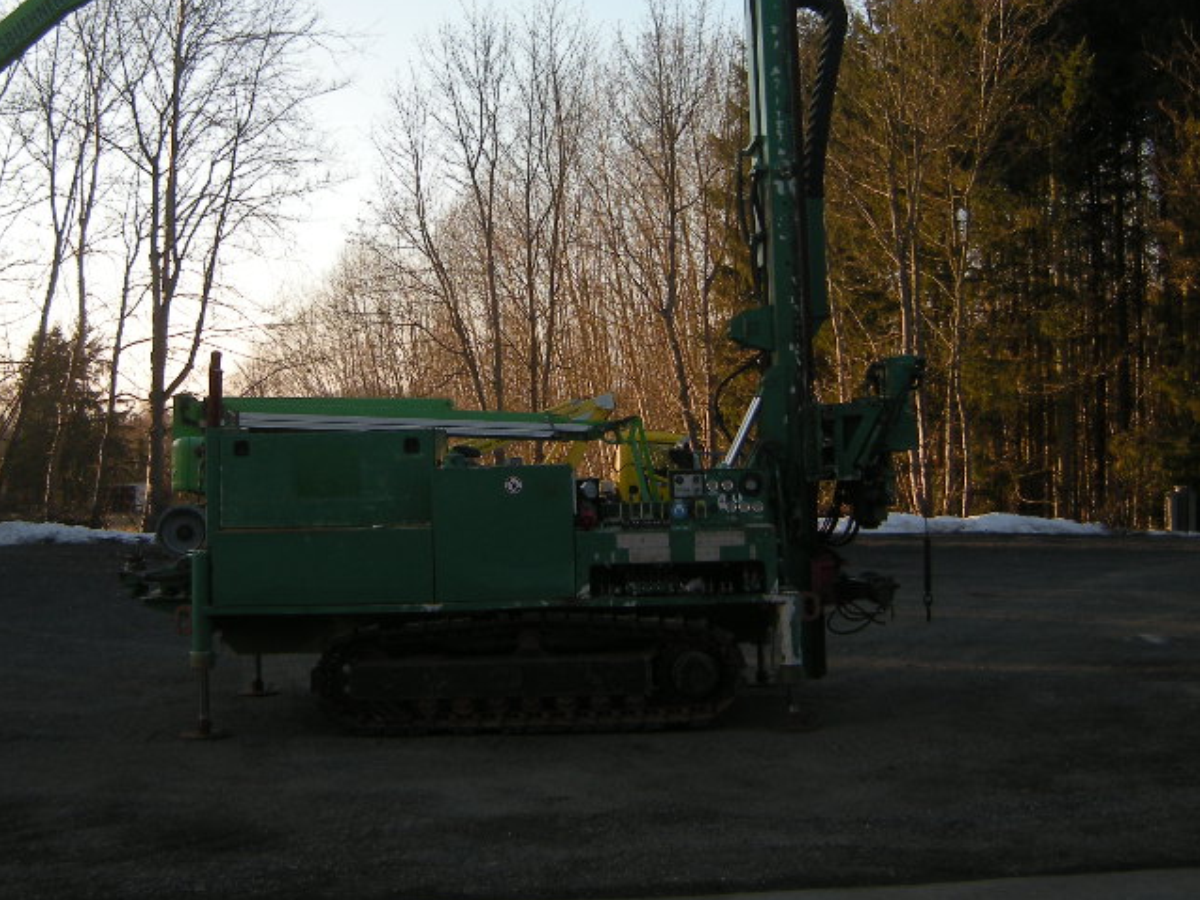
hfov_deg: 42.0
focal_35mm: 45
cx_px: 539
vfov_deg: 32.0
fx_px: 1560
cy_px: 305
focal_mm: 4.7
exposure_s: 1/272
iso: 64
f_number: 2.8
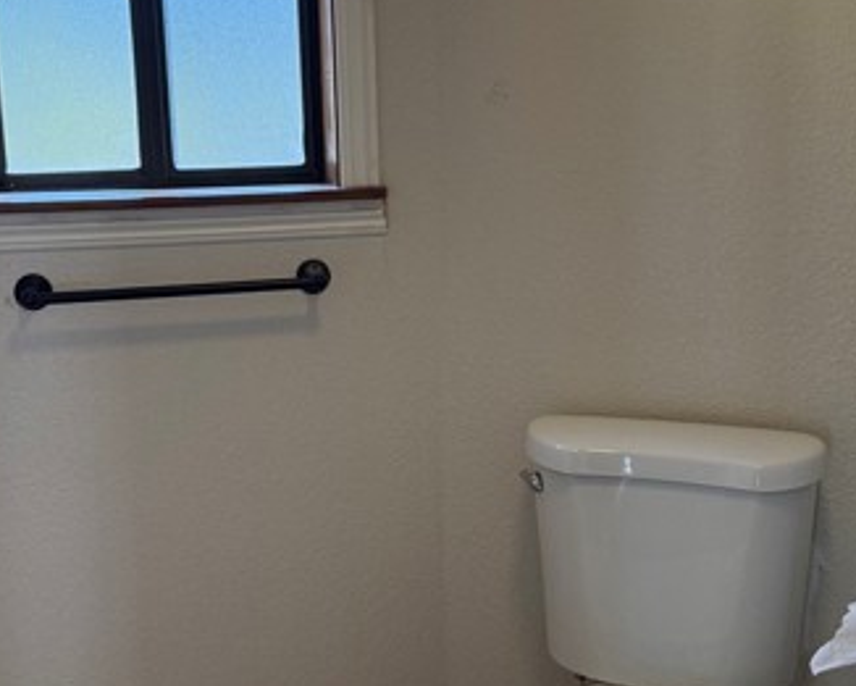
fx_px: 1166
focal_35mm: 46
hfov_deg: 40.2
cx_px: 368
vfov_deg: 32.7
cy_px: 297
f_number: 1.78
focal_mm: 6.76
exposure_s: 1/176
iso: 200
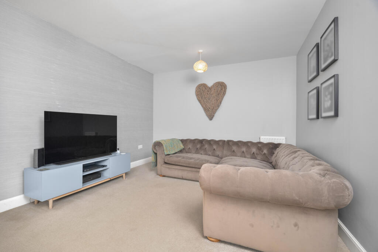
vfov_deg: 77.4
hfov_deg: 100.4
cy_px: 126
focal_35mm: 15
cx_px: 189
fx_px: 158
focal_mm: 15
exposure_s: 1/100
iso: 1600
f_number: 6.3
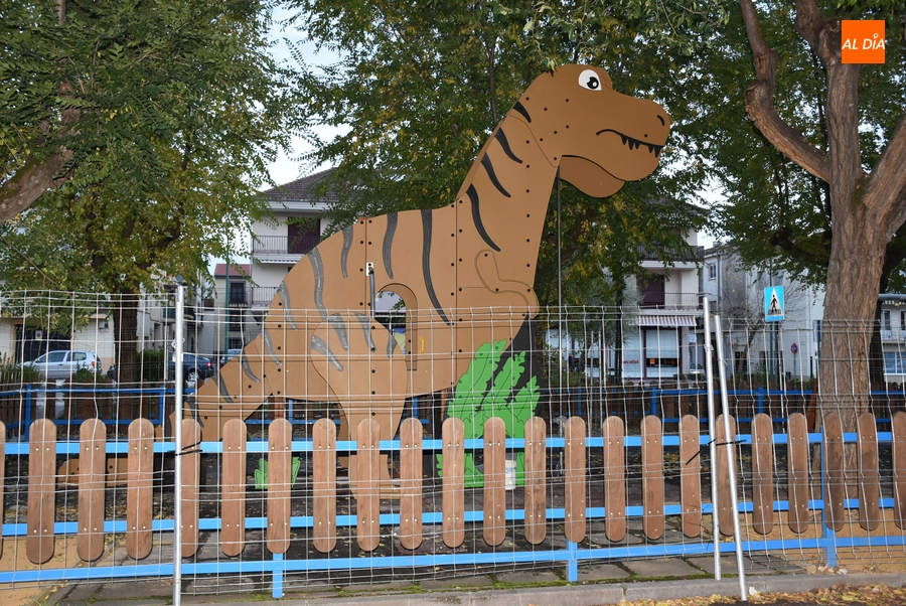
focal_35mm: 34
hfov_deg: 55.1
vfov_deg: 38.4
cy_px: 303
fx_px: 869
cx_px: 453
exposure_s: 1/60
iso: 1000
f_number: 3.8
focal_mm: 23
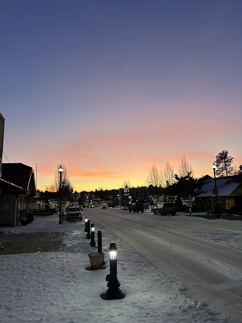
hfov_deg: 53.1
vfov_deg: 67.3
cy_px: 162
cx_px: 121
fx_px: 242
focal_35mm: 26
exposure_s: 1/120
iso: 80
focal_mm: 5.7
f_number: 1.5
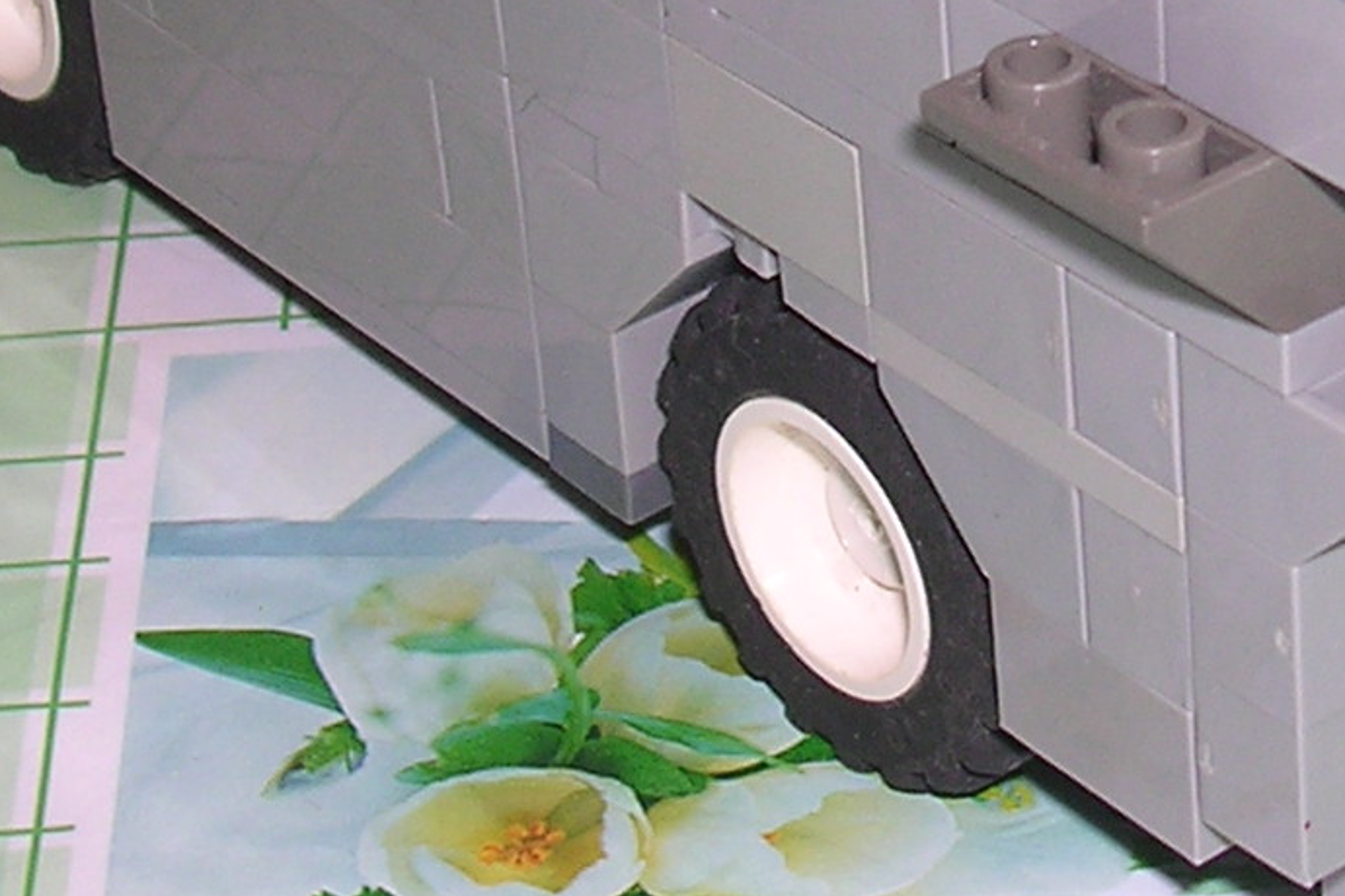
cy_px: -68
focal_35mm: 142
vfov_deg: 9.6
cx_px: 1148
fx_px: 5305
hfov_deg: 14.3
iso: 100
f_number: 3
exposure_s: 1/60.1
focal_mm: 7.1
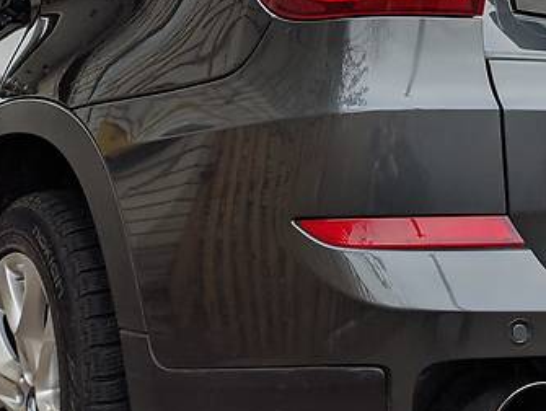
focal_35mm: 62
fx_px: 979
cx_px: 354
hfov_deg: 31.0
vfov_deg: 23.5
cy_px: 113
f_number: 1.8
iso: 112
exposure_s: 1/639
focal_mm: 4.8
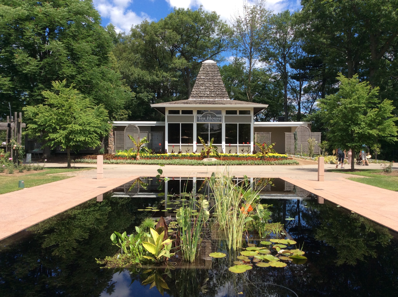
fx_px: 367
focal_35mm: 32
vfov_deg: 44.1
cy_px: 148
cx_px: 199
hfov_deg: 56.9
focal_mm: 3.3
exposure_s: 1/1100
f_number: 2.4
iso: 32
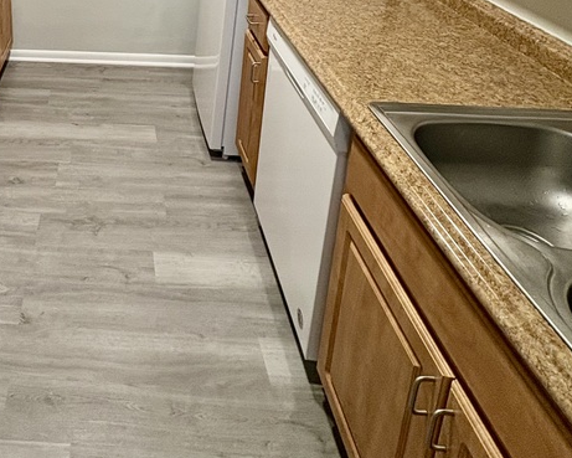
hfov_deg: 51.1
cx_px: 89
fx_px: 542
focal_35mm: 32
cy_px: -67
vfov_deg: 37.0
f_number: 2.2
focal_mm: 2.22
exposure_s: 1/60
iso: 200
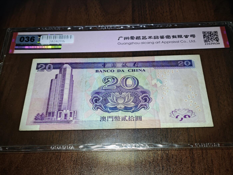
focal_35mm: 50
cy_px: 88
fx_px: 337
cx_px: 116
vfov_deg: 29.1
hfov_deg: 38.2
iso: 125
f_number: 1.63
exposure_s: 1/98
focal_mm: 5.85
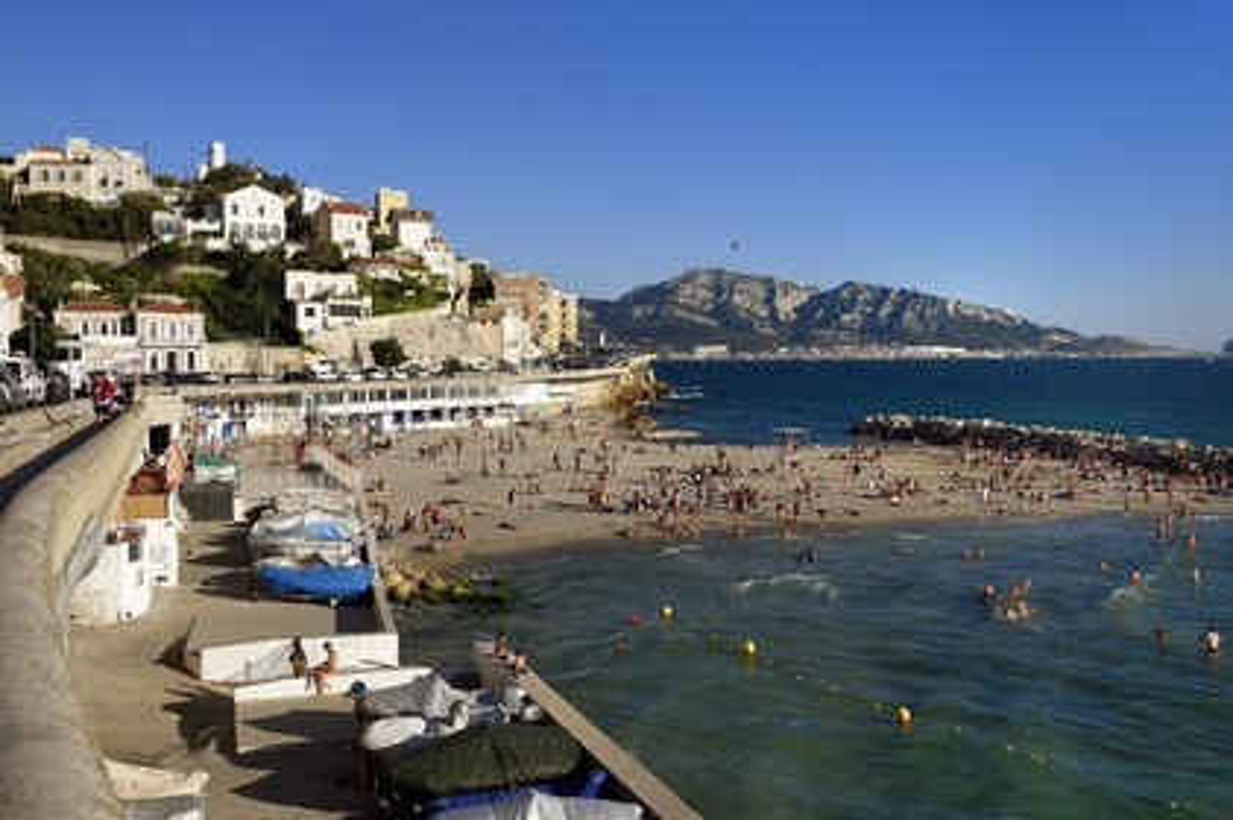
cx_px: 616
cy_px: 410
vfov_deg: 37.8
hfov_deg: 54.5
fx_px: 1198
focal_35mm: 35
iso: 200
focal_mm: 35
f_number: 13
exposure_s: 1/320
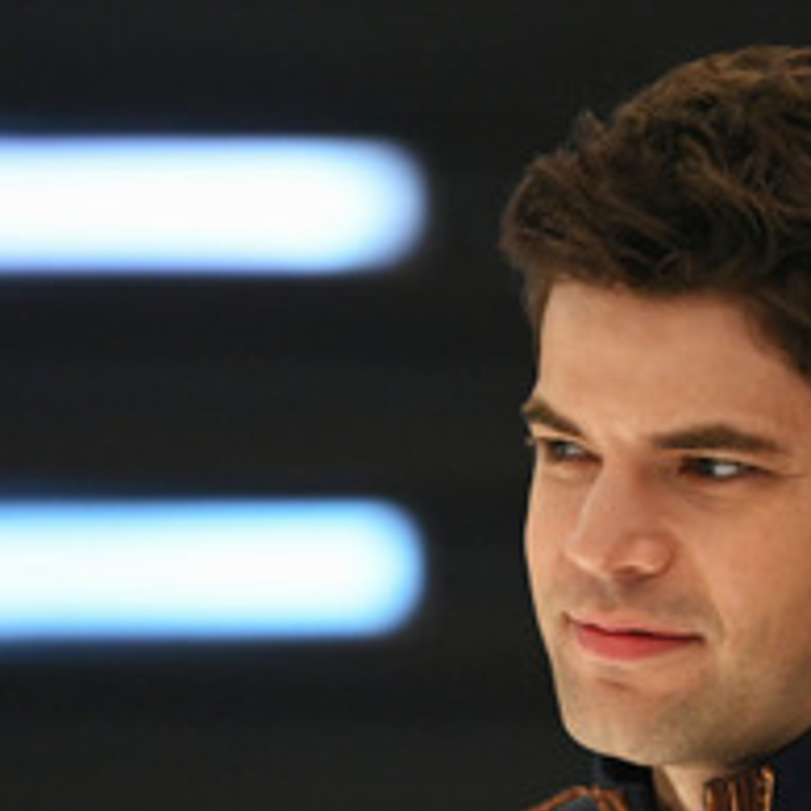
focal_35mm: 560
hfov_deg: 3.1
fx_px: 14844
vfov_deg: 3.1
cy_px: 757
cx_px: 512
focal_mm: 165
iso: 2000
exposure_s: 1/125
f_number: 2.8
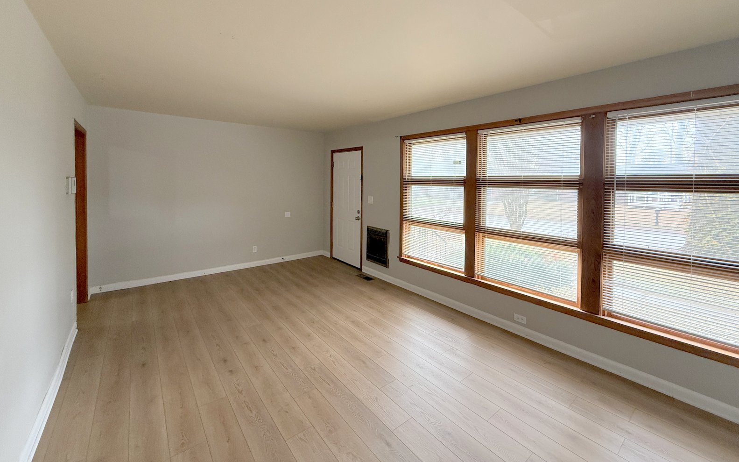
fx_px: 302
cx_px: 370
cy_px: 184
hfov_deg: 101.5
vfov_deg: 73.9
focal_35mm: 15
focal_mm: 2.22
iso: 200
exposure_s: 1/99
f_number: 2.2
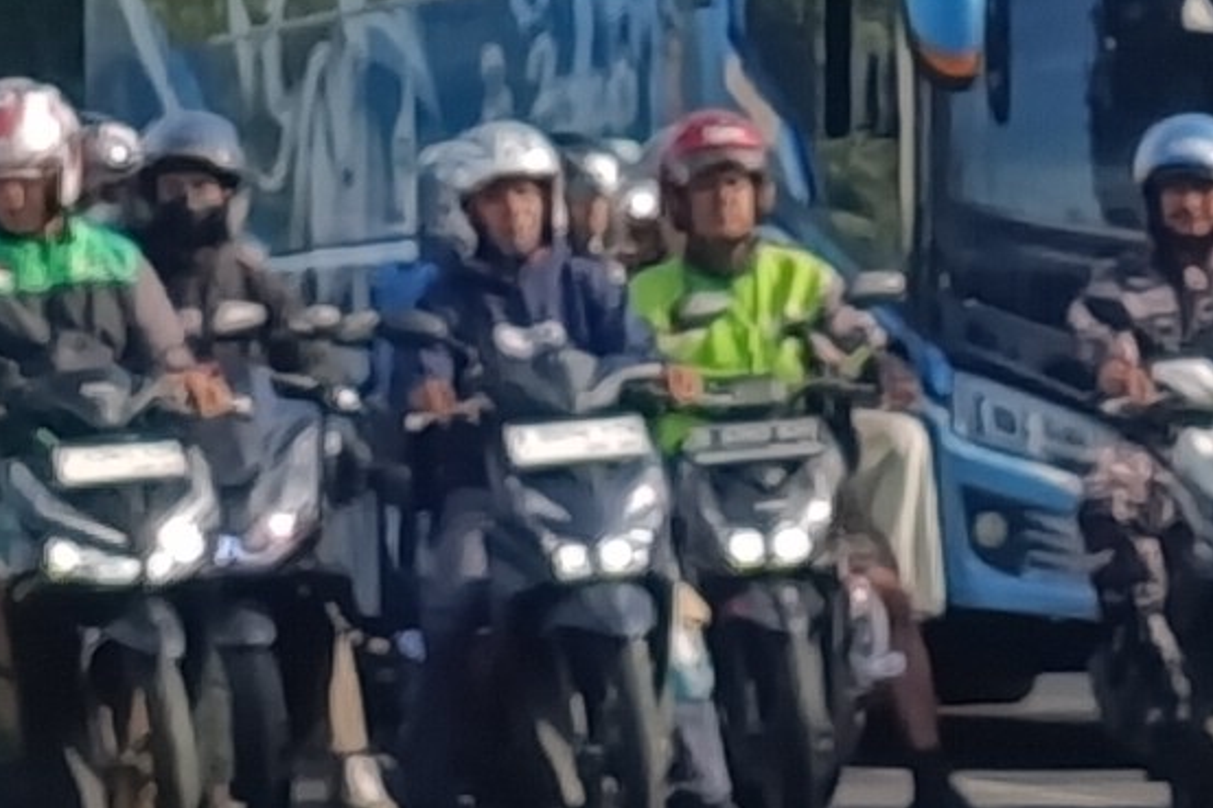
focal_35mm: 200
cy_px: -1150
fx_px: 6736
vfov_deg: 6.5
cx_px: 1077
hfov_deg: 10.2
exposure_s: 1/955
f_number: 1.5
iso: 55
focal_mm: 4.94
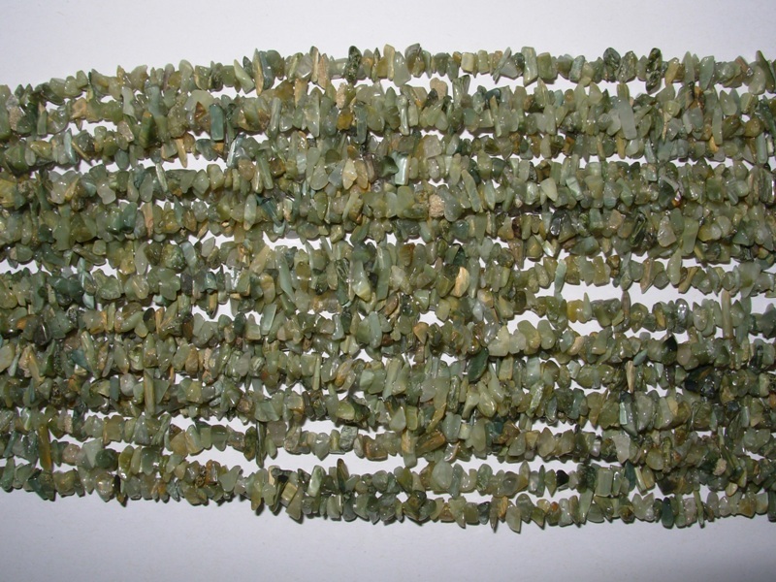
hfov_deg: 49.0
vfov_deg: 37.7
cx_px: 388
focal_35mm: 38
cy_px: 291
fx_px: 852
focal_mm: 6.3
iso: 50
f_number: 4.9
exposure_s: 1/32
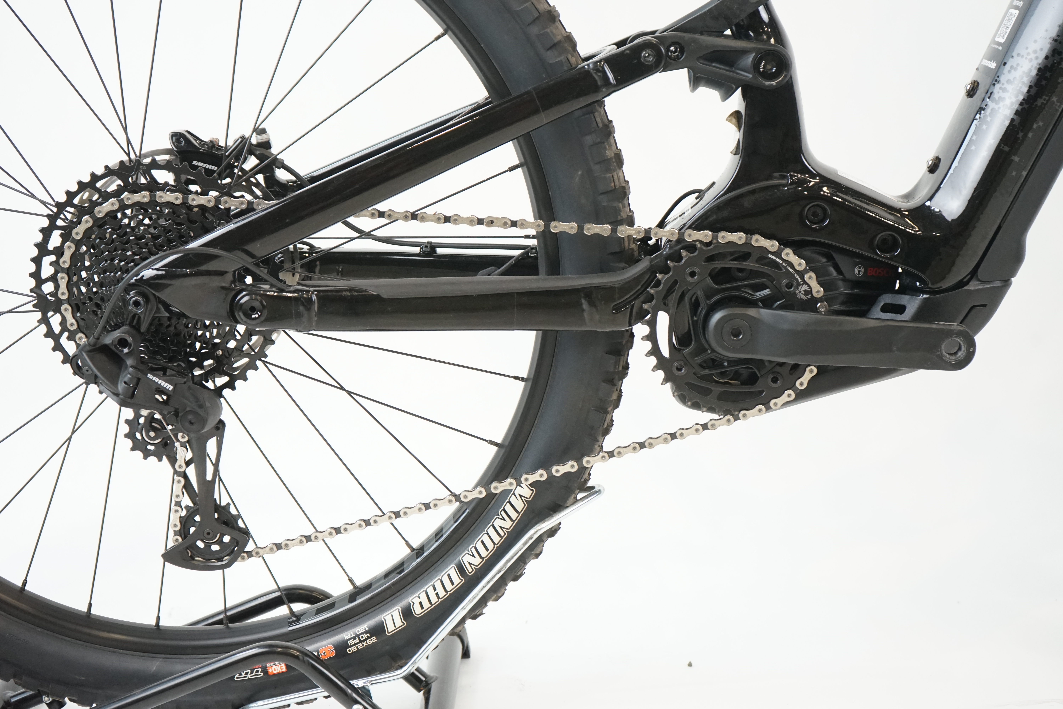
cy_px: 354
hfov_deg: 36.2
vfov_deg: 24.6
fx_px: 1624
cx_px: 532
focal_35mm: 55
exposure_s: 1/200
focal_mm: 55
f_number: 5.6
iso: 2500
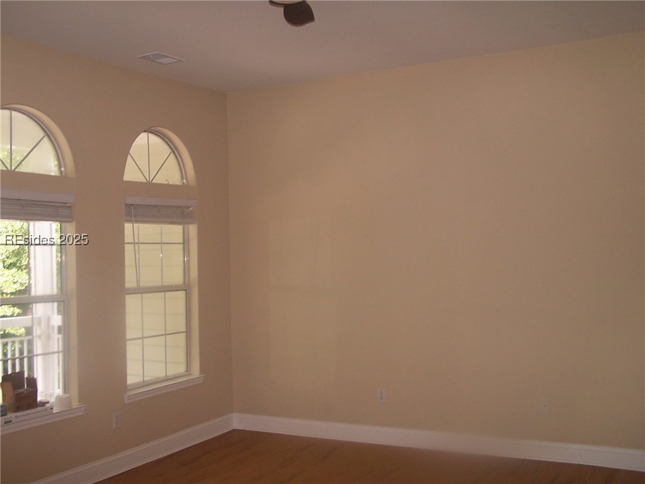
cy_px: 242
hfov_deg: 46.8
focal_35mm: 40
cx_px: 322
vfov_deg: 36.0
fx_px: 745
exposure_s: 1/60
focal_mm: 6.7
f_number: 2.8
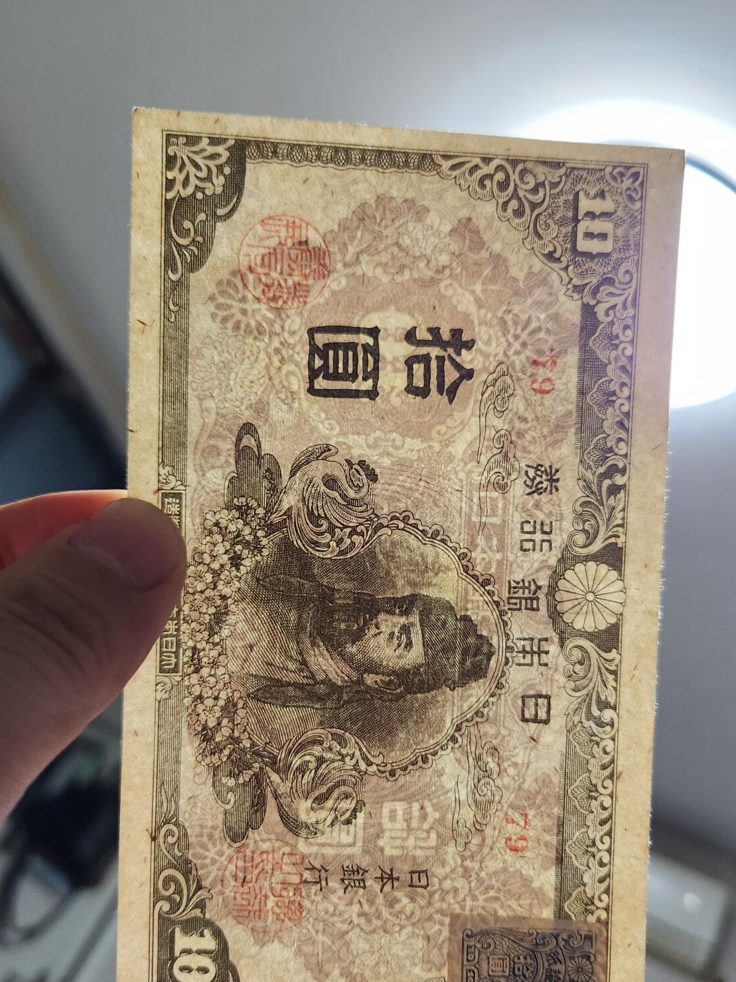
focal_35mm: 28
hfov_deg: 49.7
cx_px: 371
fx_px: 794
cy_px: 548
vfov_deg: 63.3
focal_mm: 5.4
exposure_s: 1/50
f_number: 1.8
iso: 640
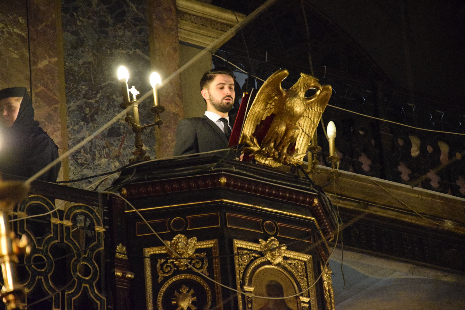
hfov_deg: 13.0
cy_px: 155
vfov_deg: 8.7
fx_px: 2034
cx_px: 232
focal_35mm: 158
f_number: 5.6
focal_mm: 105
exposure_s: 1/100
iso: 6400
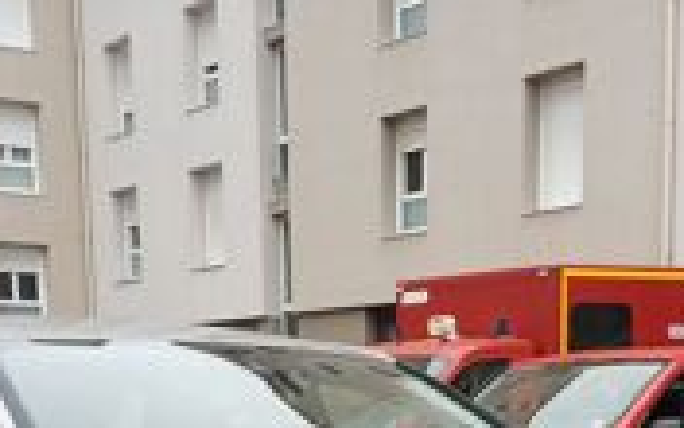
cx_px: 396
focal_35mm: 75
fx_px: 1398
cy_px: 696
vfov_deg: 15.6
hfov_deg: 27.5
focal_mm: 3.98
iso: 50
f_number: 1.8
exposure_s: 1/50
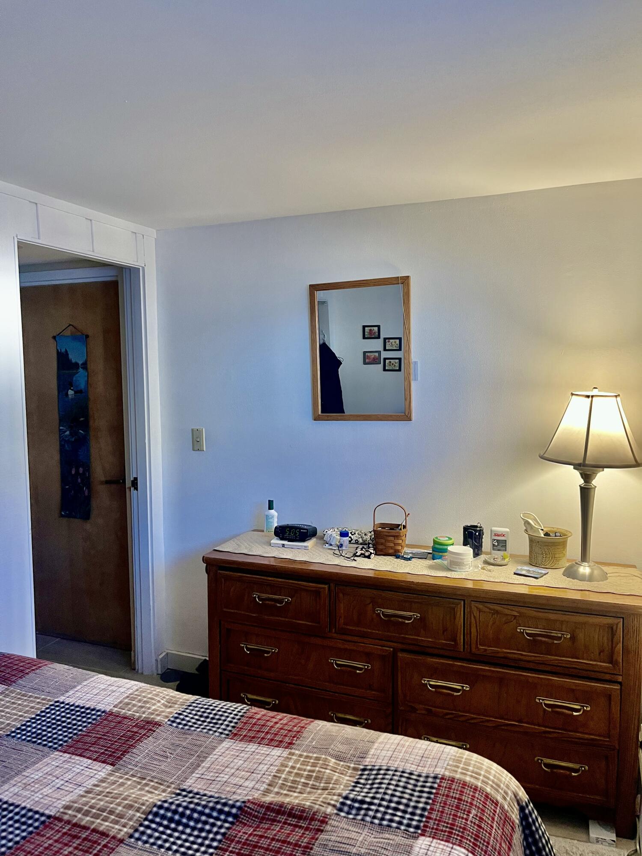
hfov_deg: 53.1
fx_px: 643
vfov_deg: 67.3
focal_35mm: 26
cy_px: 428
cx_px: 321
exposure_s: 1/60
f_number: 1.6
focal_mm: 5.1
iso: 100
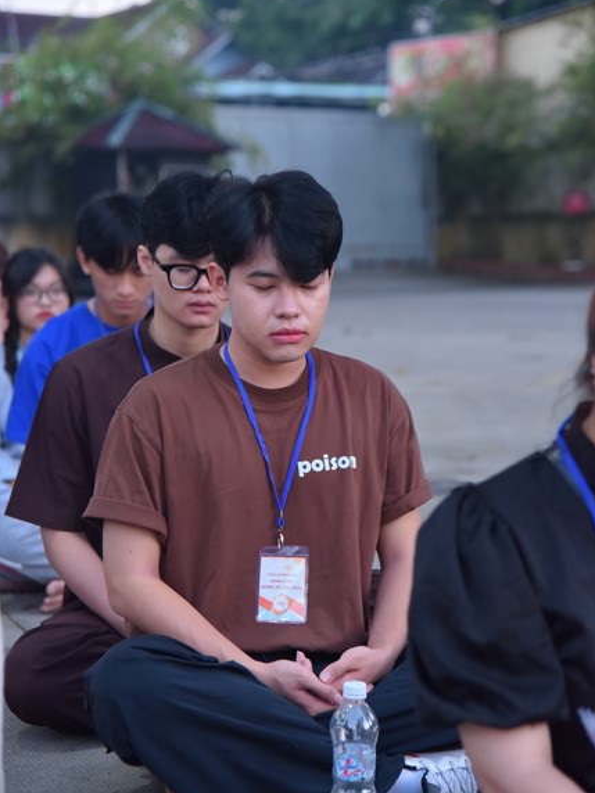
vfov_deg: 20.9
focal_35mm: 94
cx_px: 299
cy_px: 391
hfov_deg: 15.7
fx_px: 2154
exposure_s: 1/125
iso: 1250
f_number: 4.5
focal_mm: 86
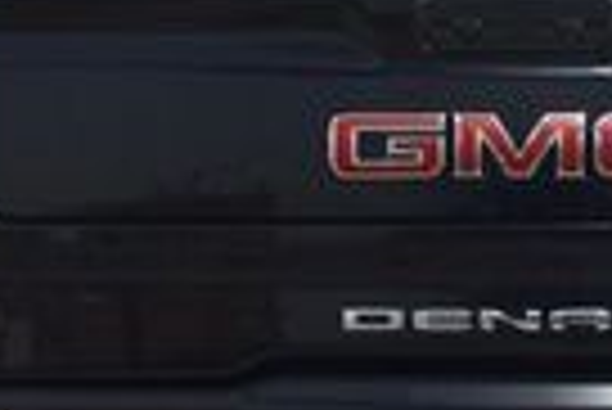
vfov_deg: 5.7
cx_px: 518
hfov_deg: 8.5
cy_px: 363
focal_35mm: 240
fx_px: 4084
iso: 1600
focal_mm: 34
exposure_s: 1/60
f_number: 5.6
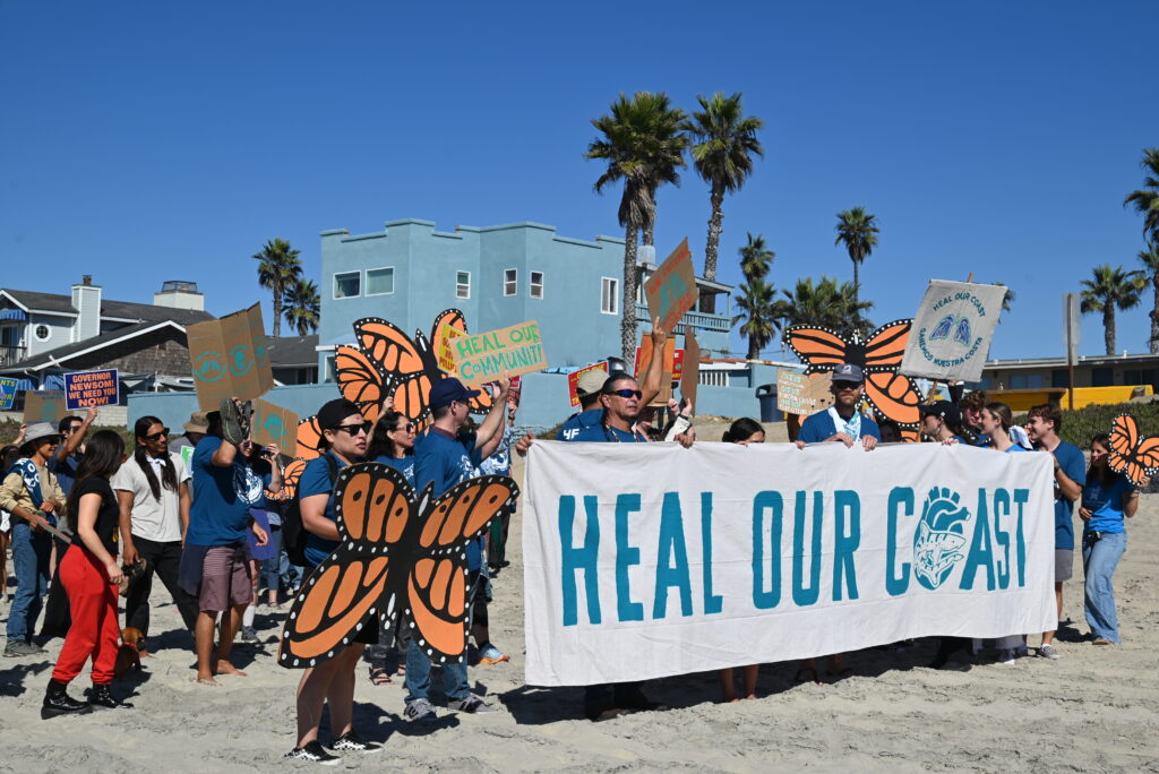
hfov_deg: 39.6
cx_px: 580
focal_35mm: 50
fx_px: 1611
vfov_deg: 27.0
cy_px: 387
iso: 100
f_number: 9
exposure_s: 1/640
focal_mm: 50
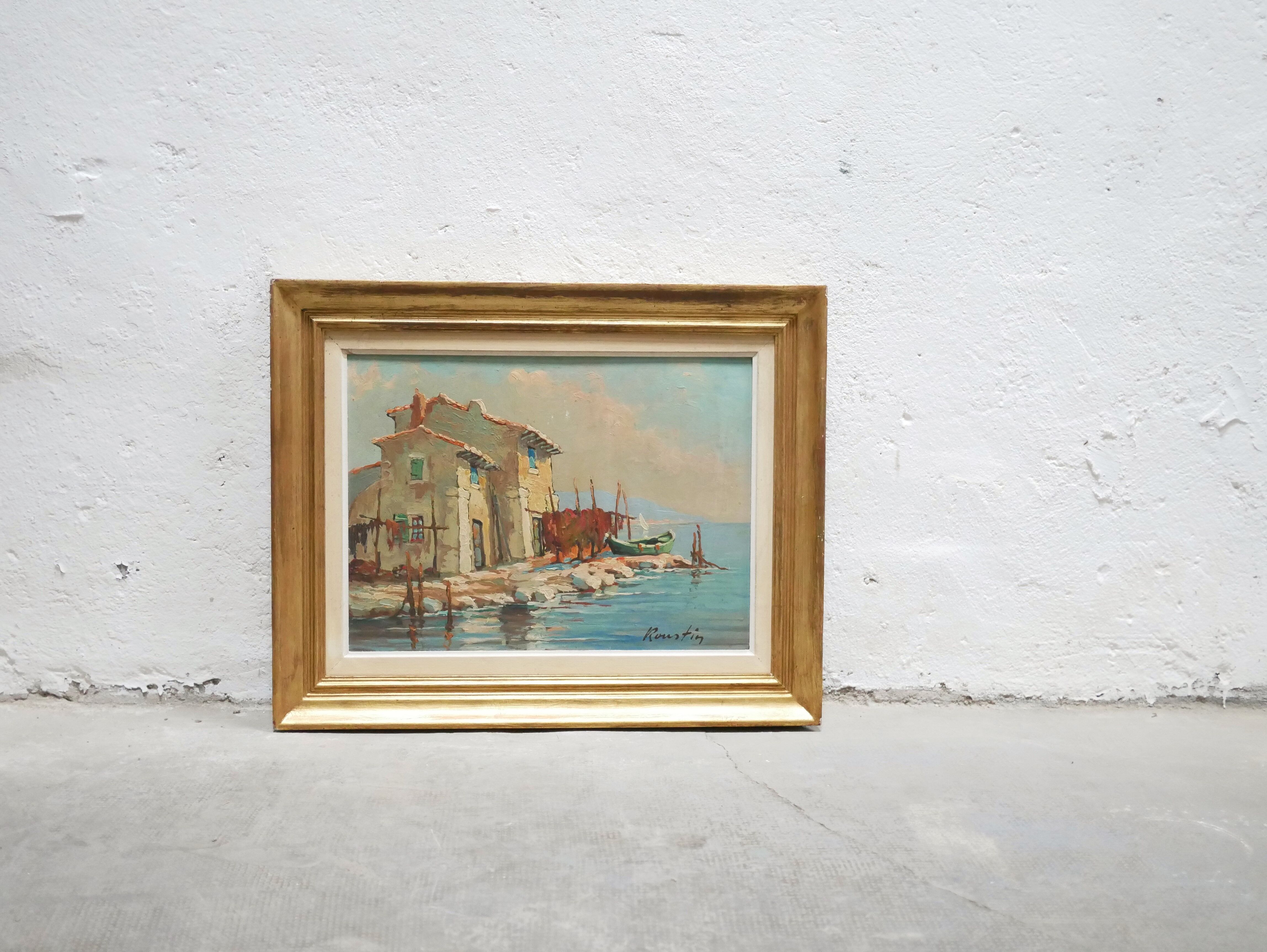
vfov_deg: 36.0
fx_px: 1465
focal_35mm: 40
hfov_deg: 46.8
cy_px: 476
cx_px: 634
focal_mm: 20
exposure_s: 1/60
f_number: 1.7
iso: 2500
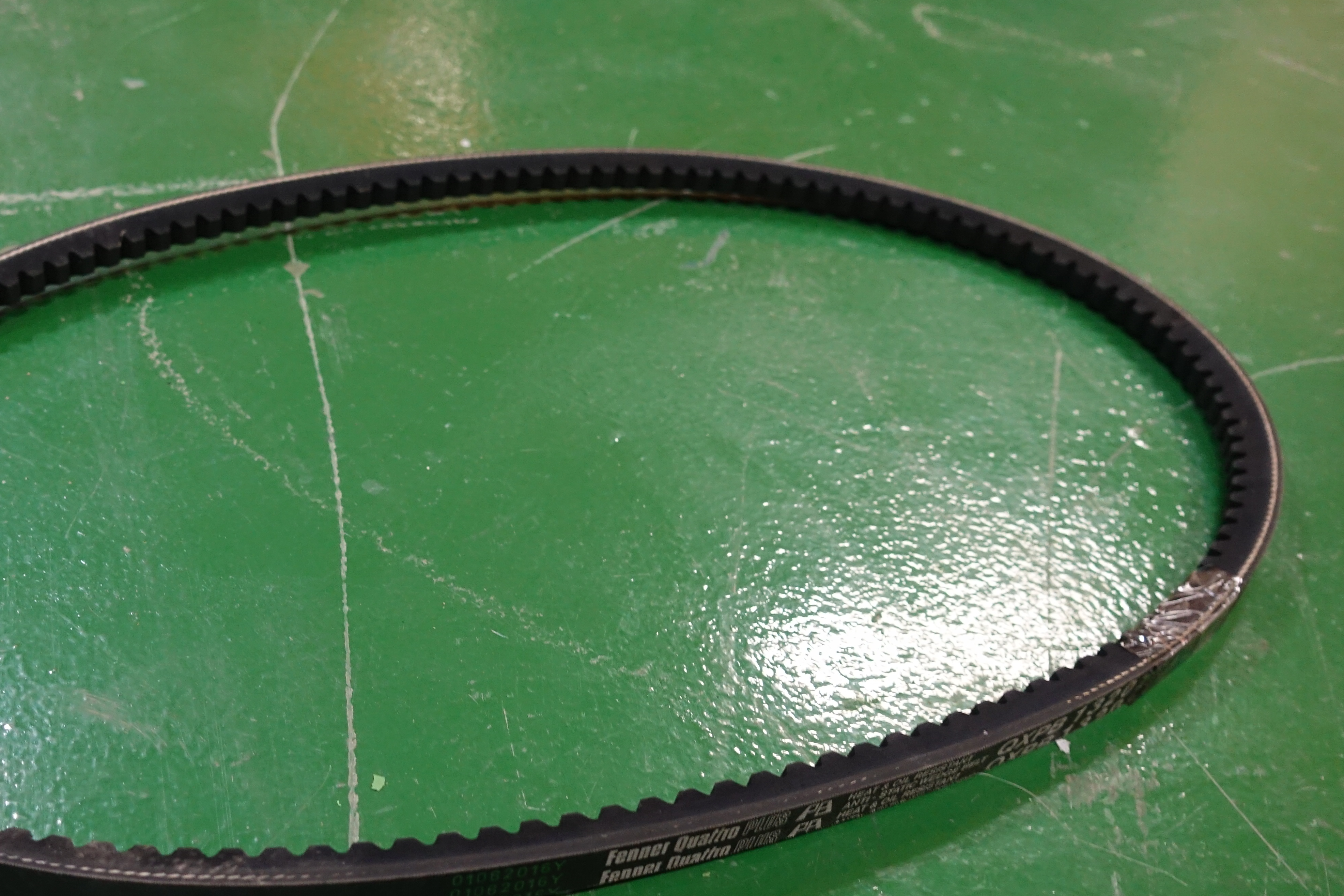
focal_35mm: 43
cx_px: 420
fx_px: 1605
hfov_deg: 44.6
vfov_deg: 31.2
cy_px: 484
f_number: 2.5
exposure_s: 1/25
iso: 800
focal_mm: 11.33
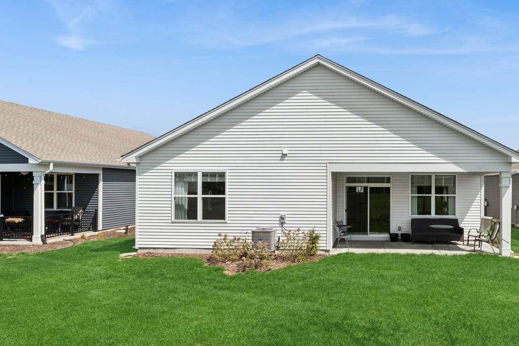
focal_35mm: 26
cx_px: 343
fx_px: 375
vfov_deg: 49.6
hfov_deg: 67.6
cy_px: 181
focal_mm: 17
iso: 200
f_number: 11
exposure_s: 1/320
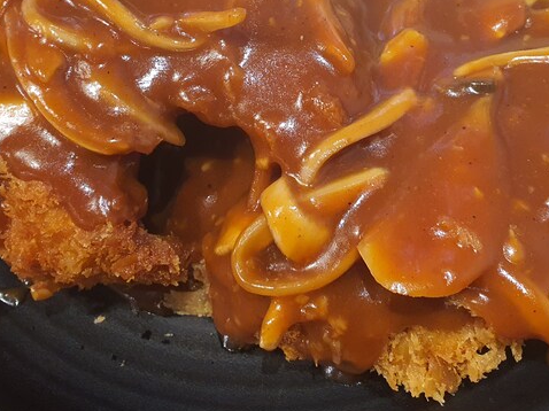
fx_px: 777
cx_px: 289
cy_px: 50
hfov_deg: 38.9
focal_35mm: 49
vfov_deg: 28.6
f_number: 2.4
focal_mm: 4.3
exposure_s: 1/40
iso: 250
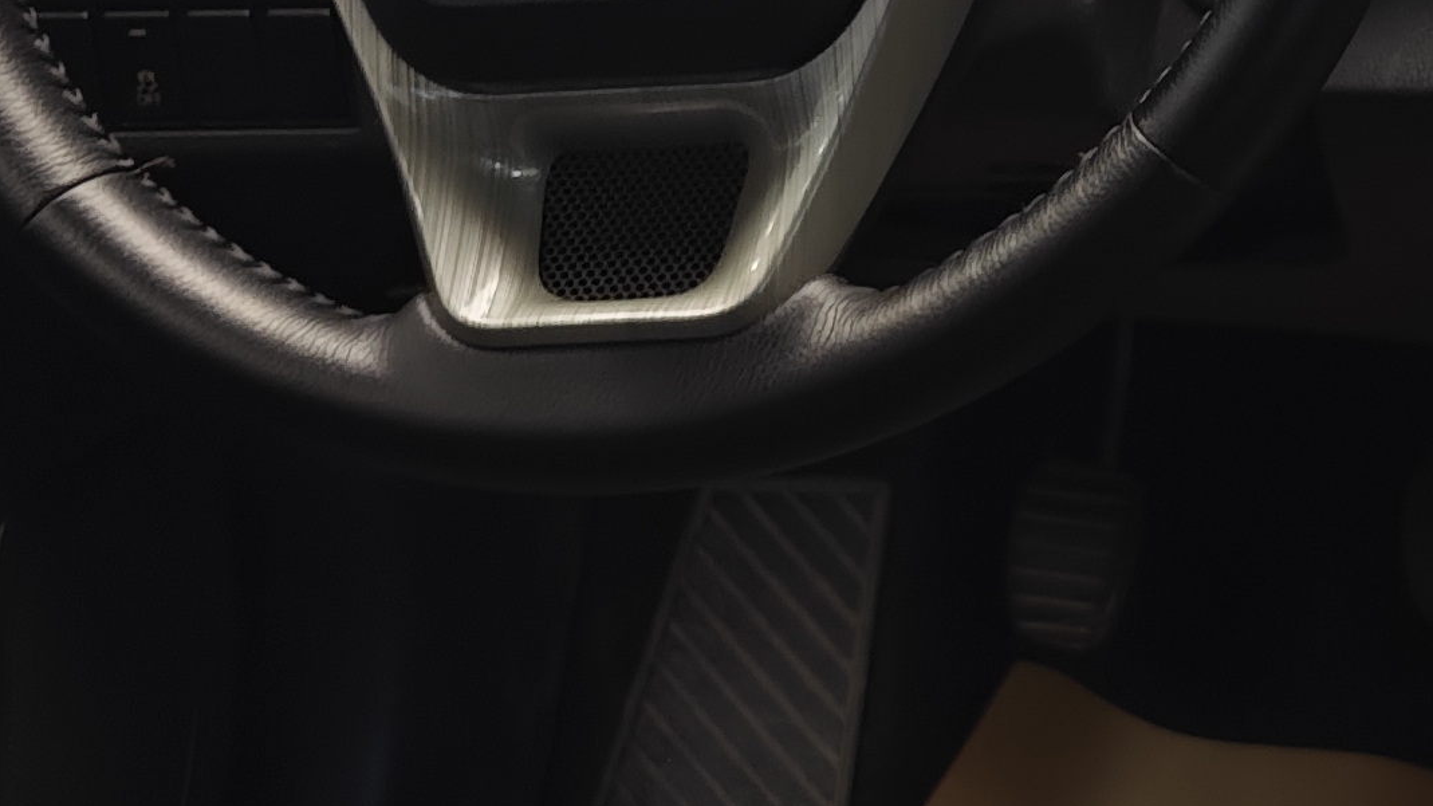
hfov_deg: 19.2
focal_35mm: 96
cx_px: 2206
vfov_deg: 12.3
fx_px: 3647
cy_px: -208
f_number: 1.9
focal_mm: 8.7
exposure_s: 1/24
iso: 500
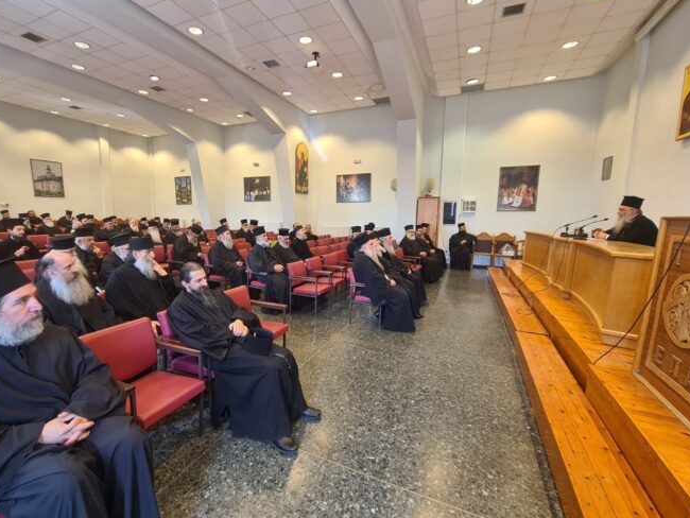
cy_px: 256
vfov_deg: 81.8
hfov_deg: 97.9
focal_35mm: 15
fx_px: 299
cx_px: 317
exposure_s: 1/50
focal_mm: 2.22
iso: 250
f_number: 2.2
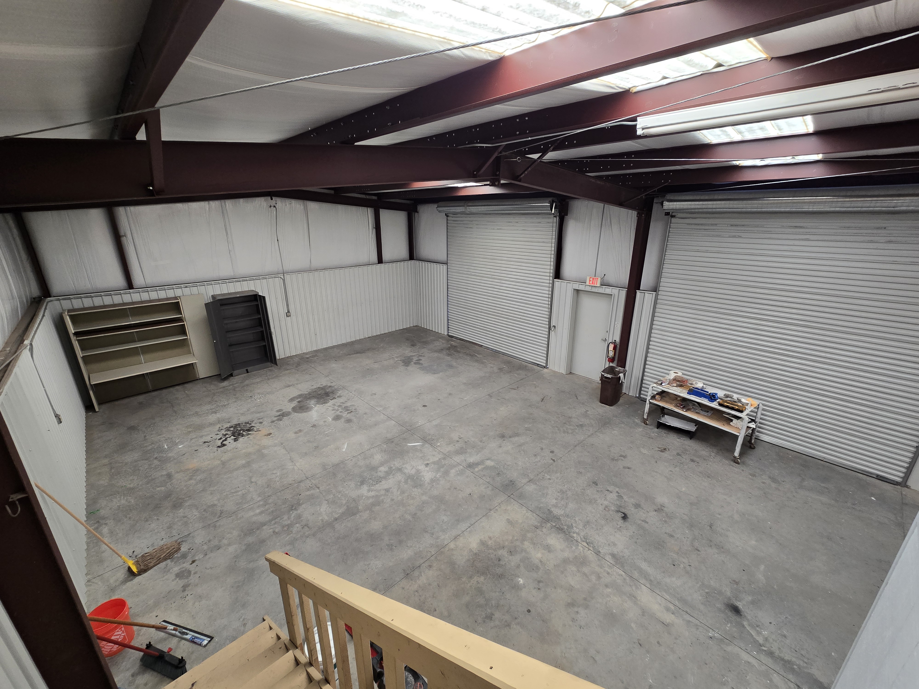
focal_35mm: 13
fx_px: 345
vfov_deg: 89.9
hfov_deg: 106.2
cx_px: 460
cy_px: 344
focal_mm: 2.2
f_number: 2.2
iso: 100
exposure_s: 1/60
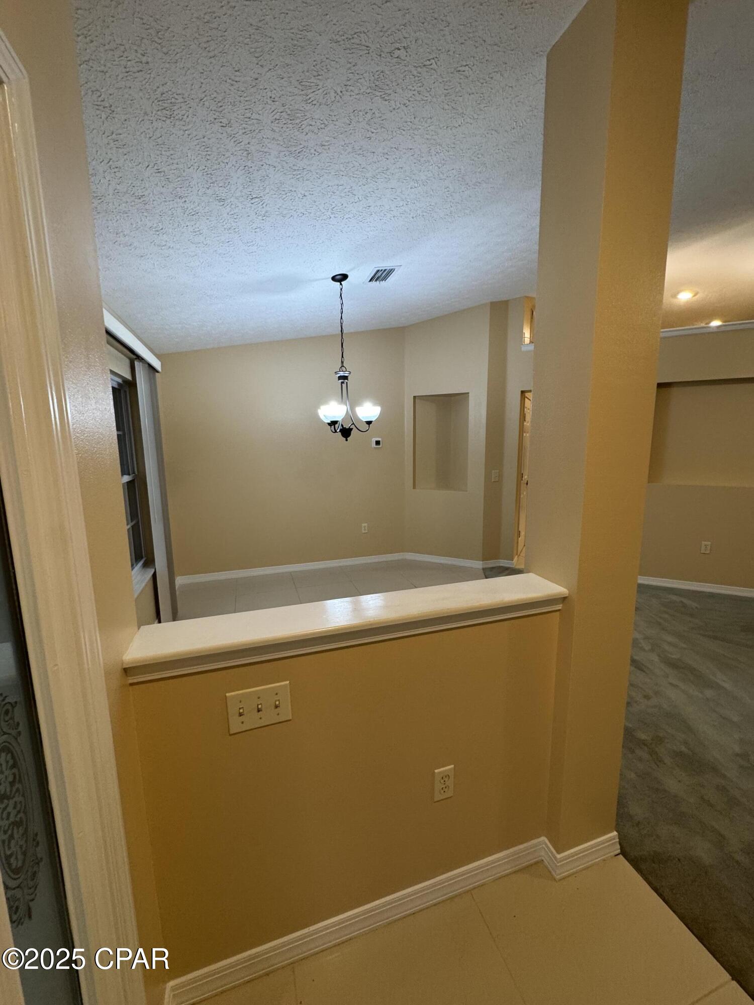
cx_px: 377
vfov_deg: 102.1
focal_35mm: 14
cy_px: 502
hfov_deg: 85.7
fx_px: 407
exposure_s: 1/60
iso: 160
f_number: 2.2
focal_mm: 2.22
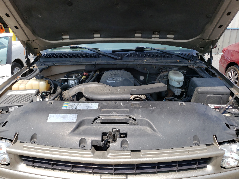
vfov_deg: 53.1
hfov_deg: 67.3
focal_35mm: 26
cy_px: 90
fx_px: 180
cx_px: 120
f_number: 1.5
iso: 50
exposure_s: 1/1667
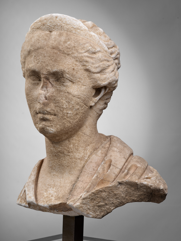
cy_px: 120
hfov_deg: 23.3
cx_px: 90
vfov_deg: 30.7
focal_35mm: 63
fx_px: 439
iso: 200
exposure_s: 1/125
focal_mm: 80
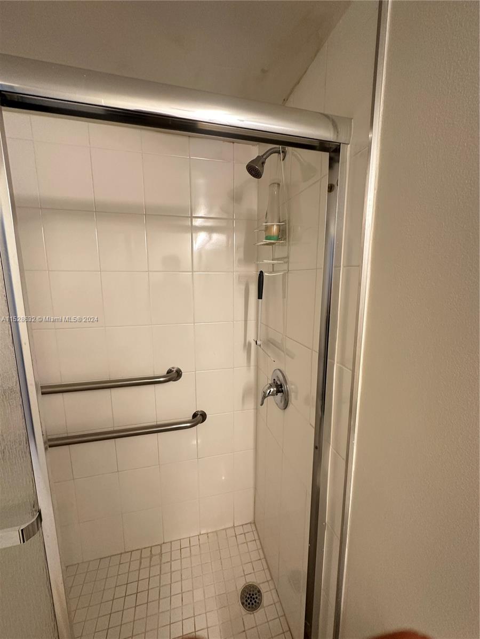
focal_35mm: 14
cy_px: 320
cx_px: 240
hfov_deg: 85.7
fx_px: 259
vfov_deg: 102.1
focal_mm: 2.22
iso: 250
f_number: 2.2
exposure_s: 1/60
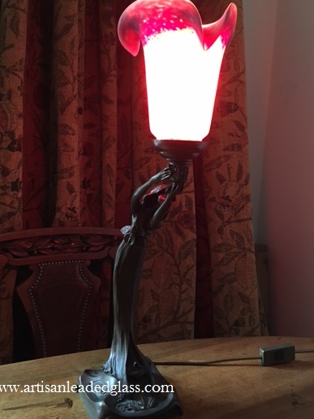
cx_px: 151
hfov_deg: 39.7
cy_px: 200
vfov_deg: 51.3
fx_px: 435
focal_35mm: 36
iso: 200
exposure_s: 1/17
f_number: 2.2
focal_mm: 4.15
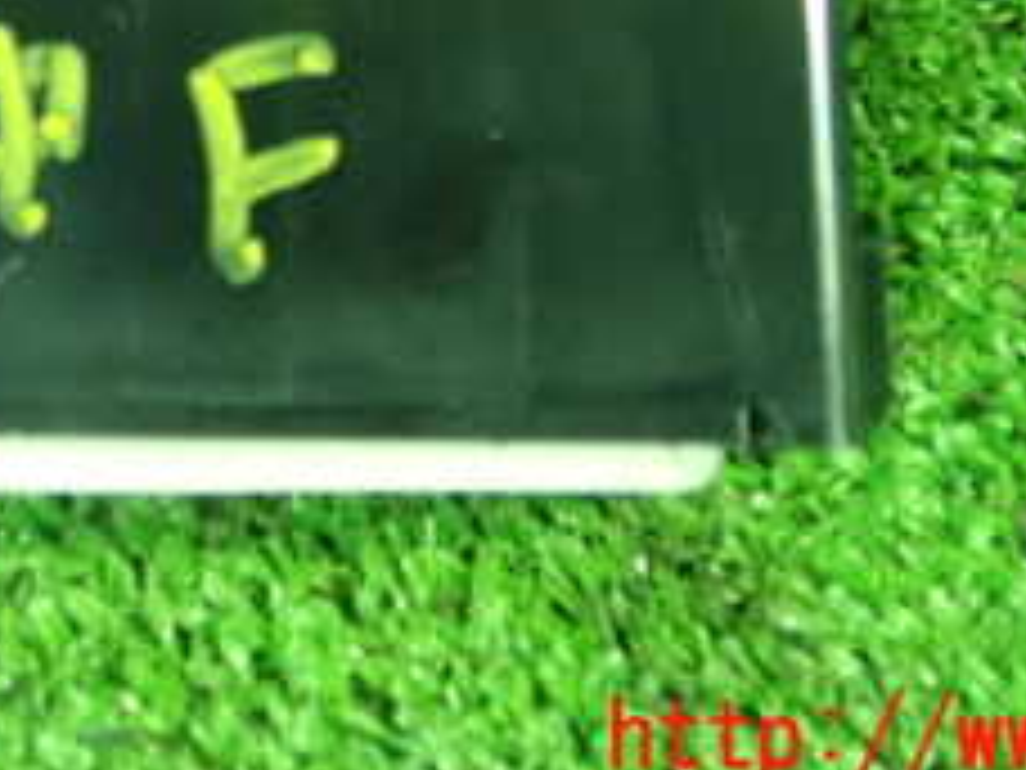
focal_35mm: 79
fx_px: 2342
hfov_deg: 24.5
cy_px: -216
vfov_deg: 17.6
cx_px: 274
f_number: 2.3
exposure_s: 1/30
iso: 1600
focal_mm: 5.5
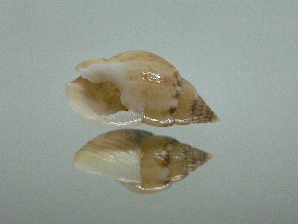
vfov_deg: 30.9
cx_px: 146
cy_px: 106
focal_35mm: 47
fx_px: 405
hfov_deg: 40.4
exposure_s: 1/60
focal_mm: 4.6
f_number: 2.8
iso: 200
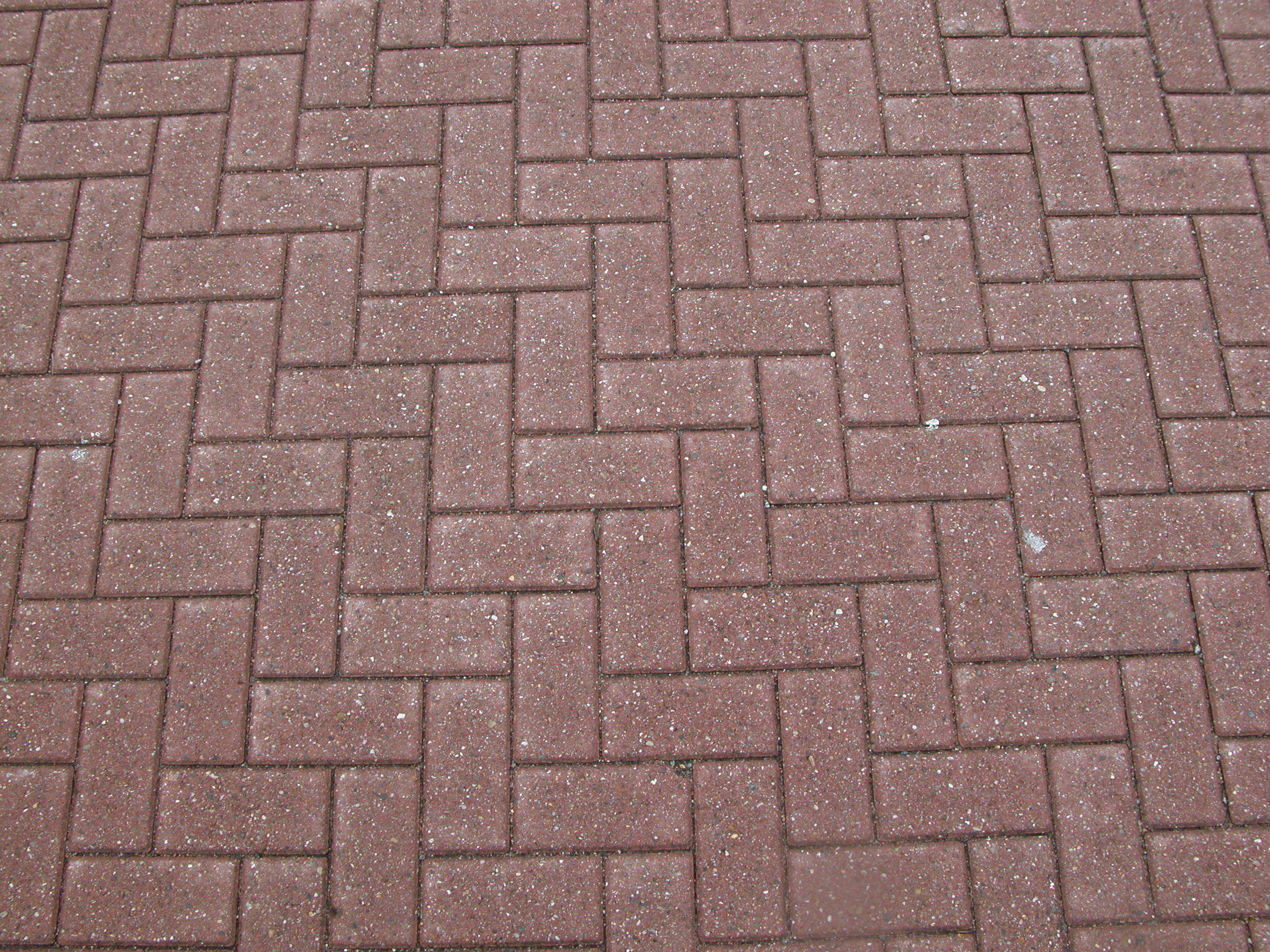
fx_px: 1284
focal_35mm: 35
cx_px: 635
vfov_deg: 40.7
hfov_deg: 52.6
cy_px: 476
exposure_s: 1/131
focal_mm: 8.9
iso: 100
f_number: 4
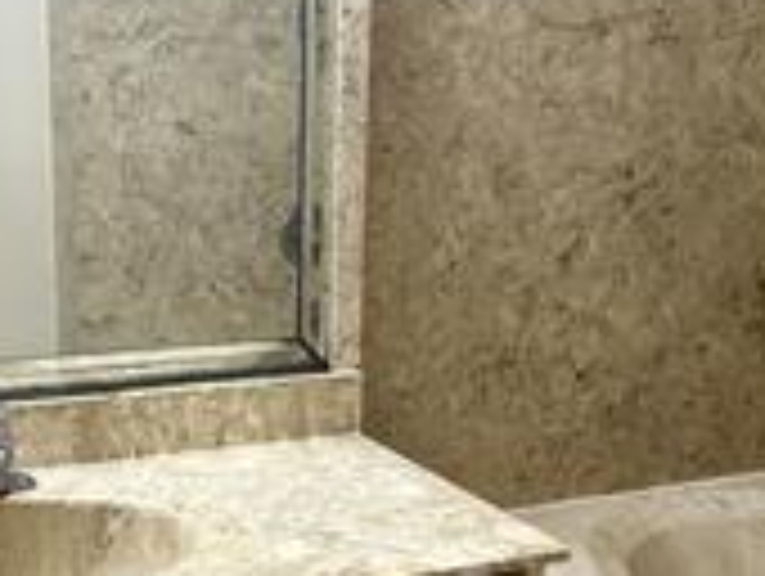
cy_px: 396
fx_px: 1350
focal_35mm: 61
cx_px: 288
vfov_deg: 23.9
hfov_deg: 31.5
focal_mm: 5.7
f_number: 1.5
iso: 80
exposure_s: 1/120
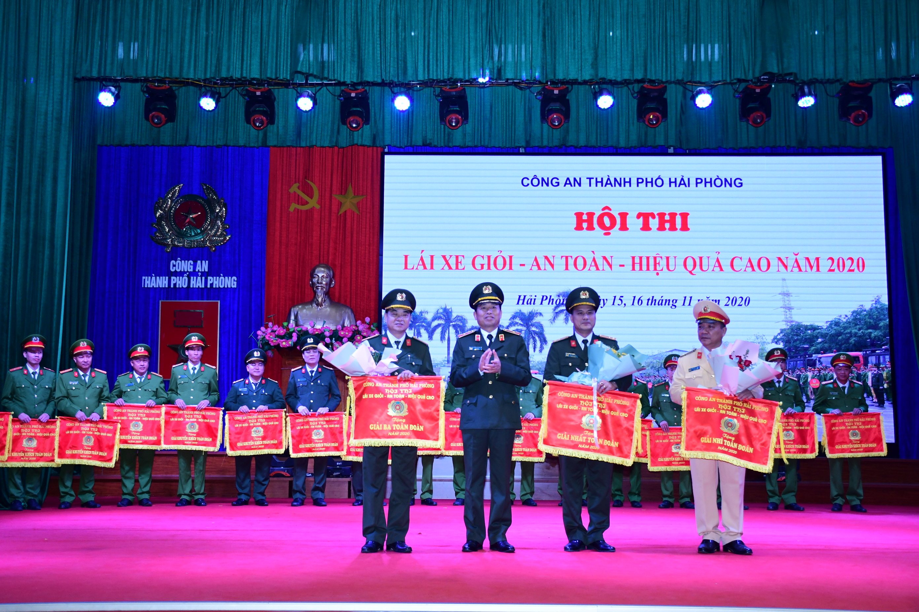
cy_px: 306
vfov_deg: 34.2
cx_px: 460
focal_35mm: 39
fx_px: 996
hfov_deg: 49.6
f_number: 5.6
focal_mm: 26
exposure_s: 1/200
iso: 1000
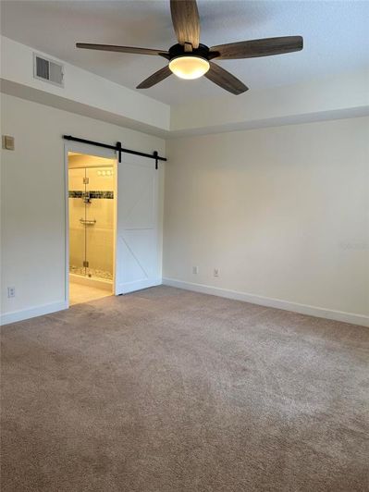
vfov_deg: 71.6
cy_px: 246
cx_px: 184
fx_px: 341
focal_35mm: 24
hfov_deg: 56.8
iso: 160
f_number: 1.78
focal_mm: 6.86
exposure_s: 1/120
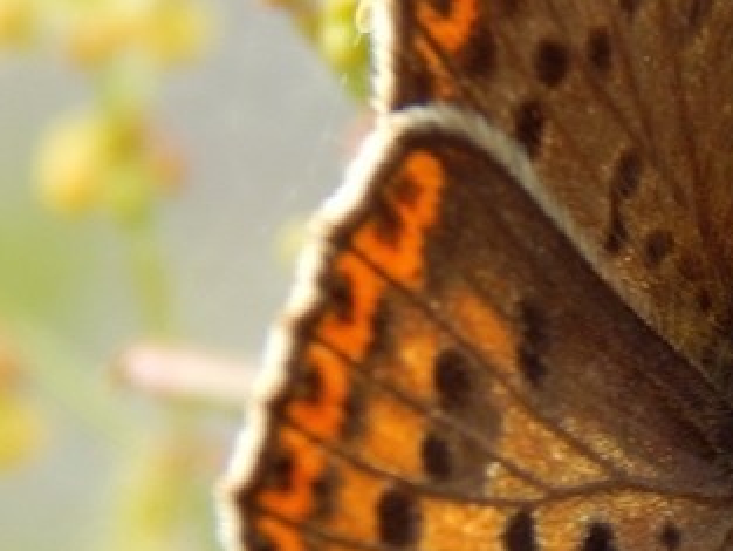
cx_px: 918
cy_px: 326
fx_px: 11312
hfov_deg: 3.7
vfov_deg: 2.8
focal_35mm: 534
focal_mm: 37.1
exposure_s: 1/100
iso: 125
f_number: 5.4
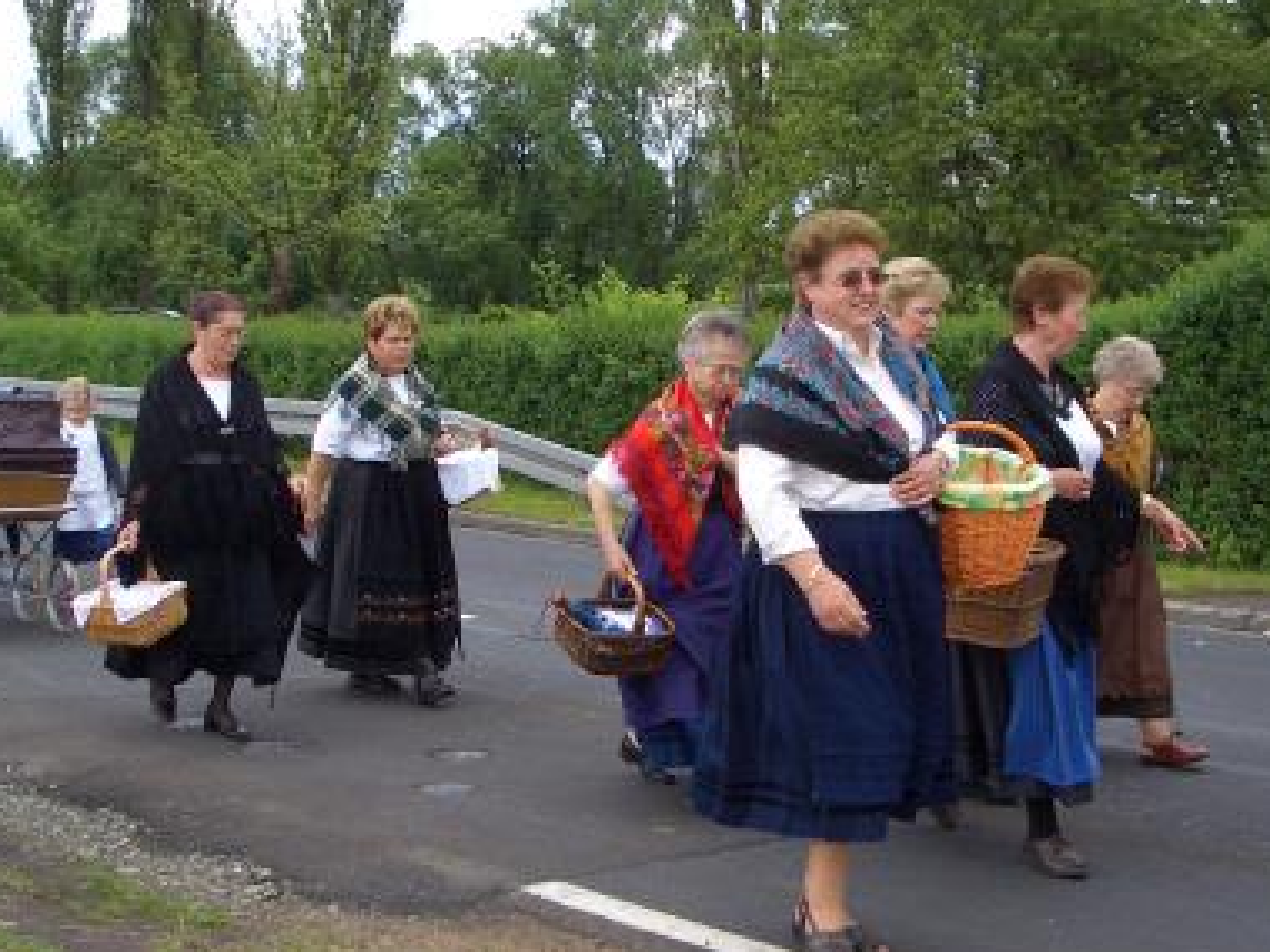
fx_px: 2165
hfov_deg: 32.7
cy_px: 411
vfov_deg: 24.8
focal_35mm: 59
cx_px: 622
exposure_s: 1/400
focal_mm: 5.8
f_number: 4.3
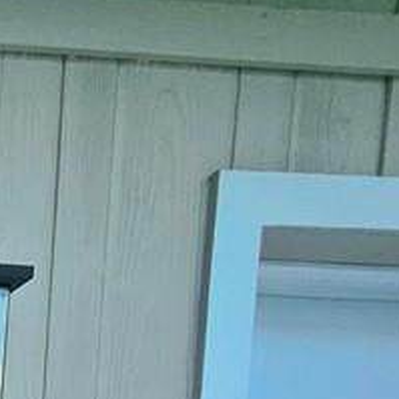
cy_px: 718
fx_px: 769
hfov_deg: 16.7
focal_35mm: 59
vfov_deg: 20.5
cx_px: -487
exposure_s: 1/1000
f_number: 2.2
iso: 50
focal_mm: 1.74
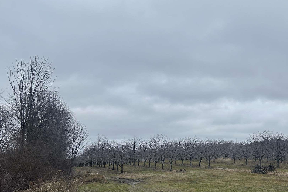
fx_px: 408
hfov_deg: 37.9
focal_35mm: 51
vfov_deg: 26.4
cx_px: 216
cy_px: 111
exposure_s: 1/1395
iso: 50
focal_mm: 5.7
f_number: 1.5
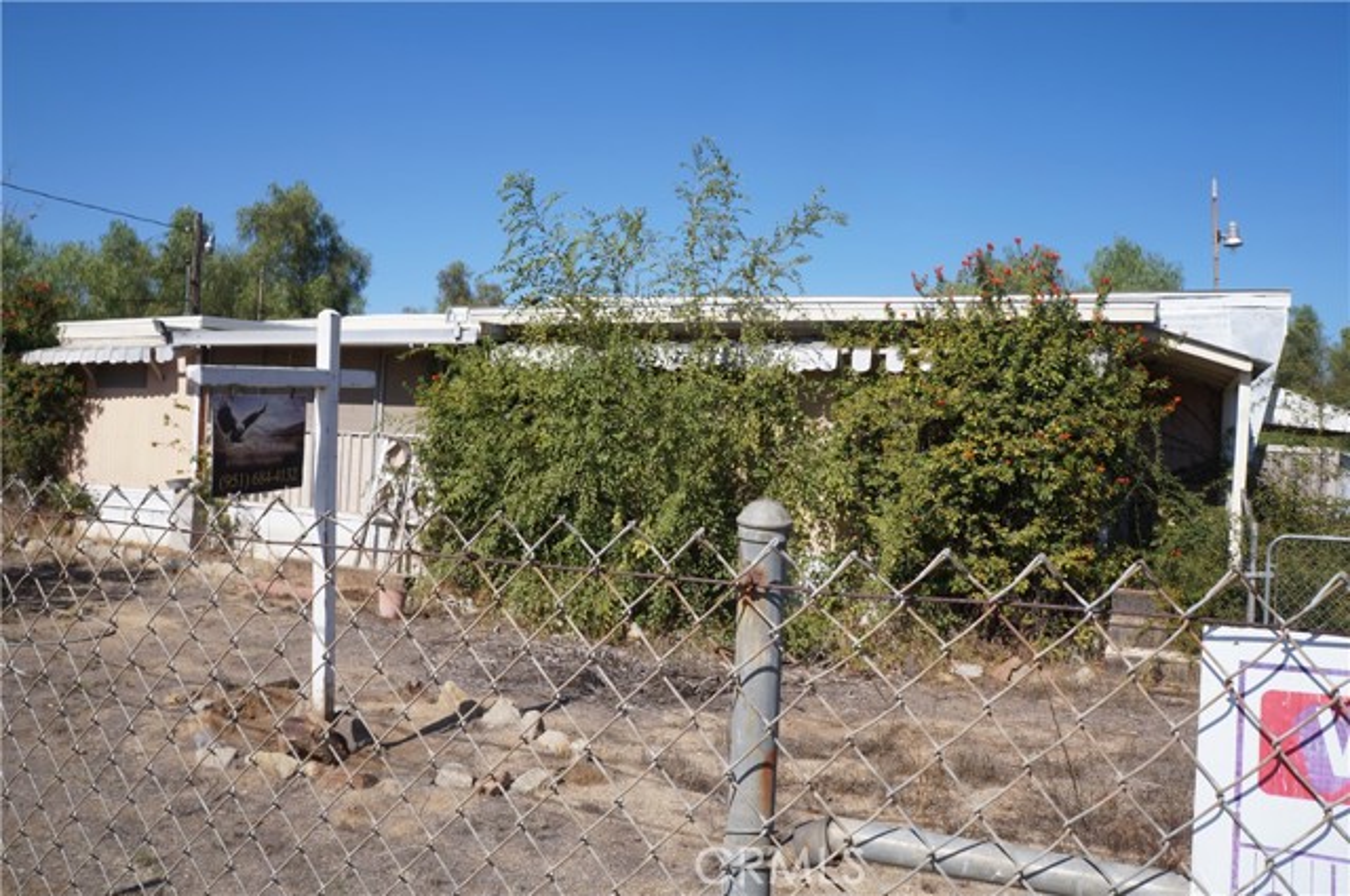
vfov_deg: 47.8
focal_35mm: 27
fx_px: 1011
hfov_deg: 67.4
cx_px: 675
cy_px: 448
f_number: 11
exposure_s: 1/160
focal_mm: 18
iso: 100
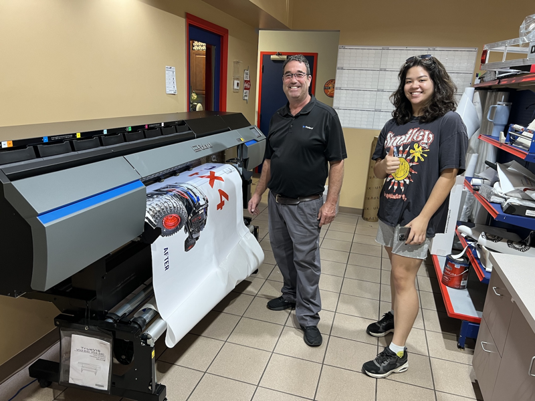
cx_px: 268
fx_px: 402
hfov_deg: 67.3
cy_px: 200
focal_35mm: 26
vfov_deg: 53.1
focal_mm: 5.7
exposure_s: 1/60
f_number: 1.5
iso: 125
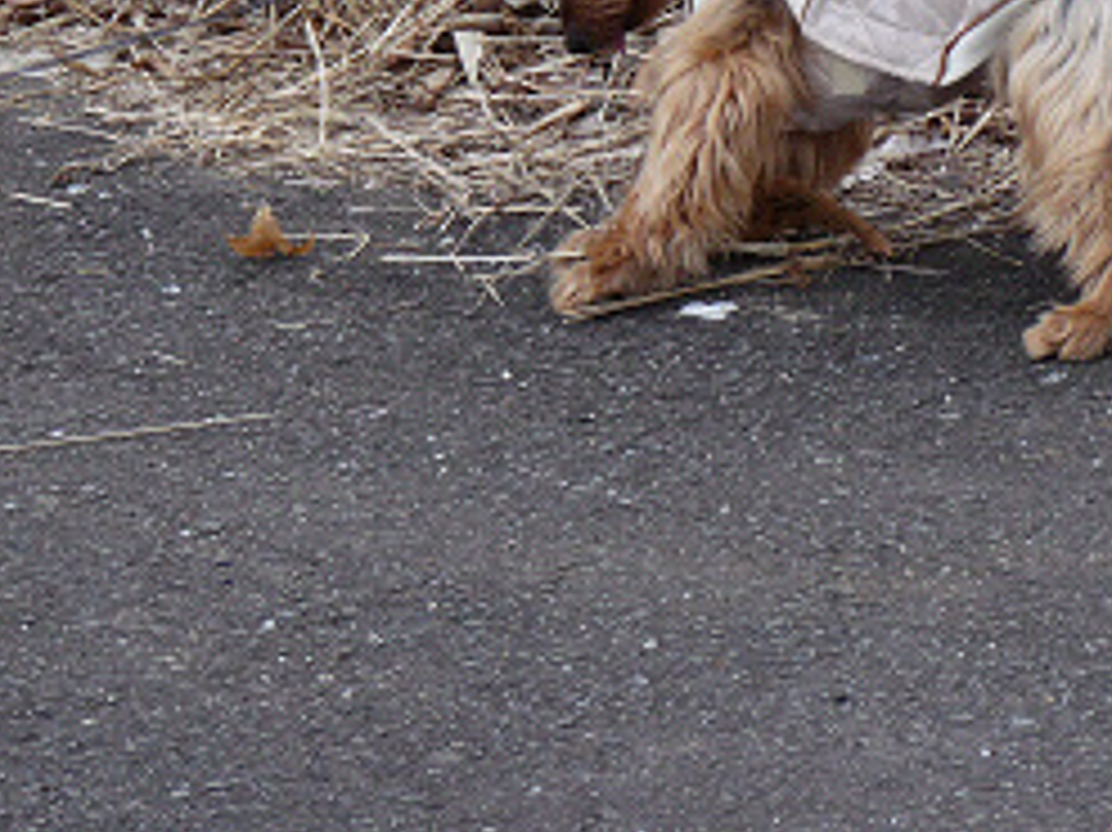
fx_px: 10146
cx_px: 1006
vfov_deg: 4.7
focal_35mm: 316
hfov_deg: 6.3
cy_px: -119
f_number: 3.6
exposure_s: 1/250
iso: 100
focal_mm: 23.7
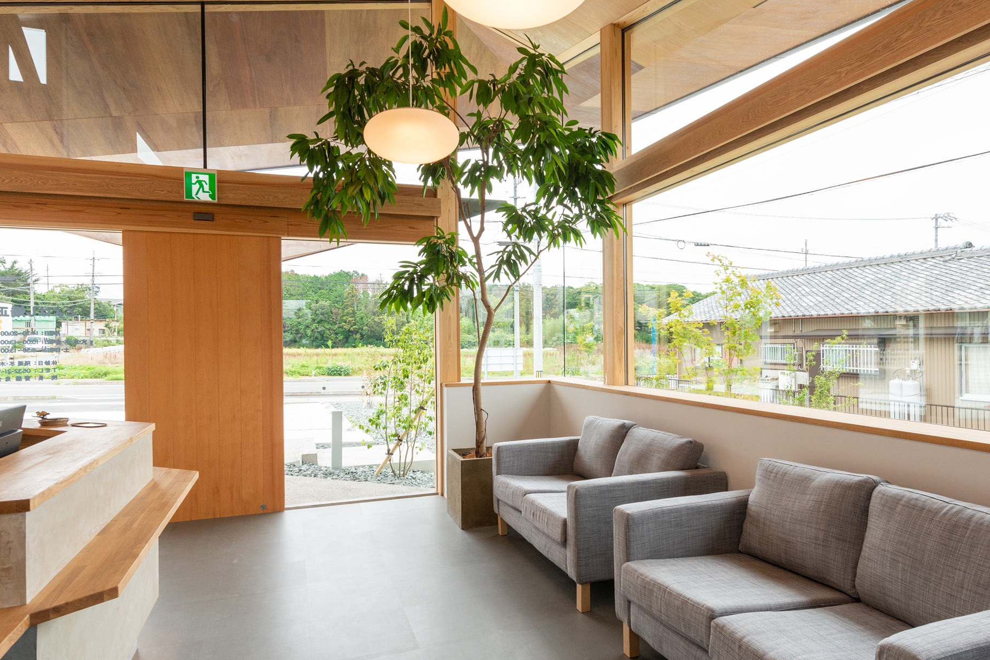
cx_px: 507
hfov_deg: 78.6
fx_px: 605
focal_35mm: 22
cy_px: 339
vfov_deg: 57.2
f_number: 8
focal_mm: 14
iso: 400
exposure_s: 1/125
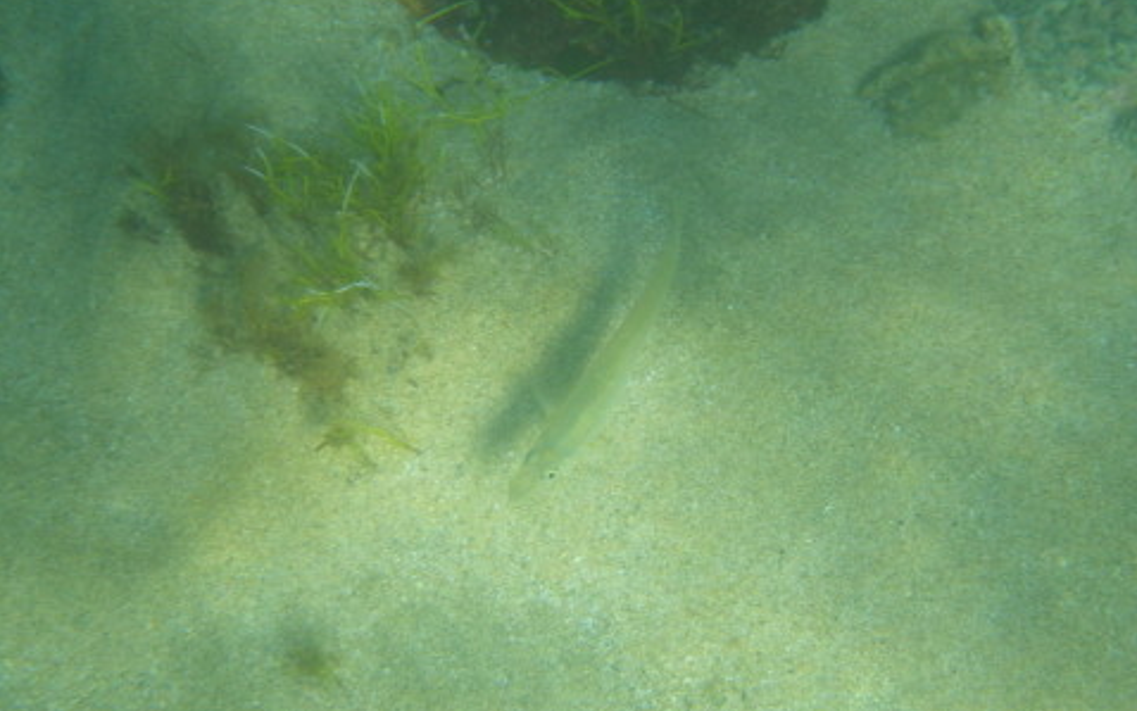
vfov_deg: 15.9
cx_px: 568
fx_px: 2542
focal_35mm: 82
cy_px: 376
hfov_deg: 25.2
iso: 80
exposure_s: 1/125
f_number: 4.8
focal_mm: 13.7
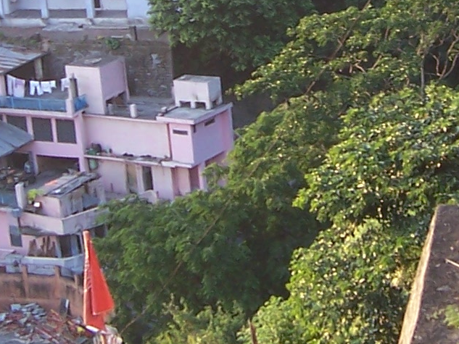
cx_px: 222
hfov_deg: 15.0
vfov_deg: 11.2
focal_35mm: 131
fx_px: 1737
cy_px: -20
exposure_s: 1/90
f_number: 3
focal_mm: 6
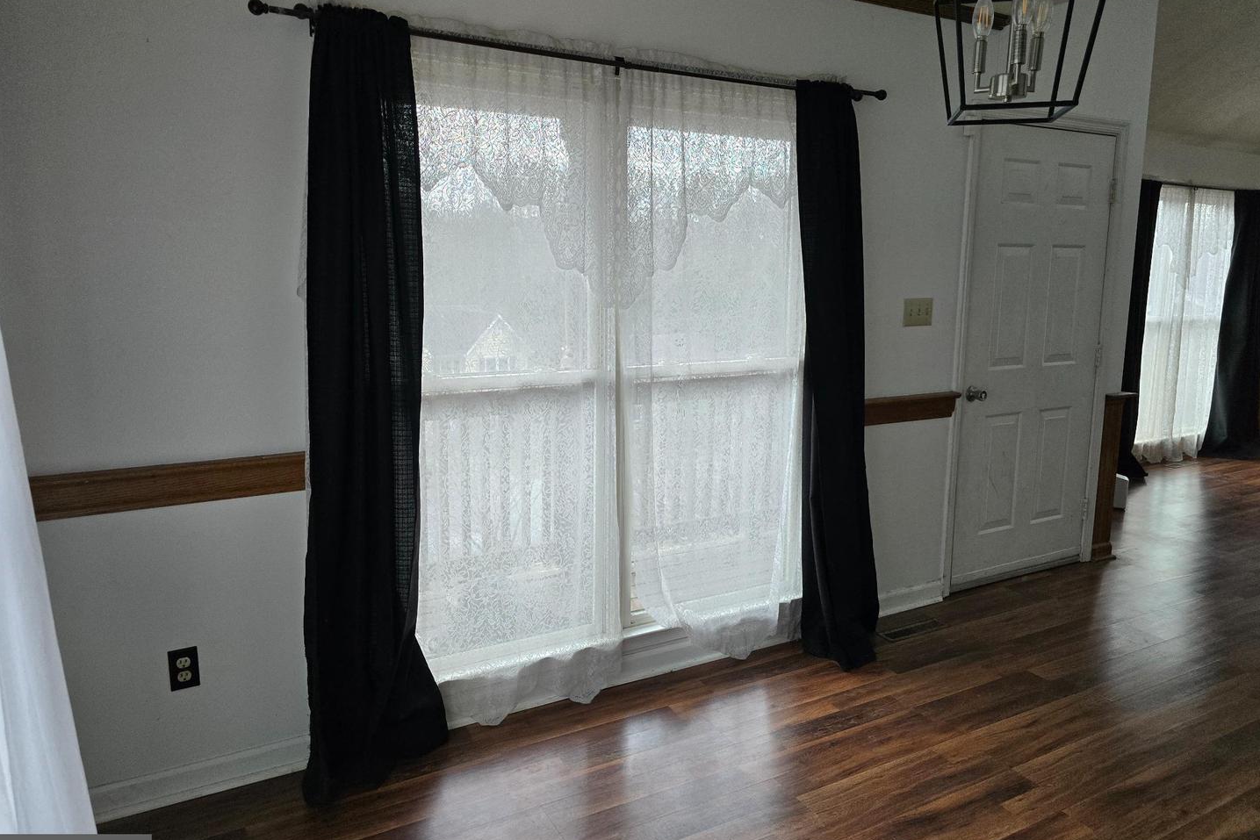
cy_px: 411
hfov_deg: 73.7
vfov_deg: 53.1
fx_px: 840
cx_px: 630
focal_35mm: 24
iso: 200
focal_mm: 6.3
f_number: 1.7
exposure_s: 1/180
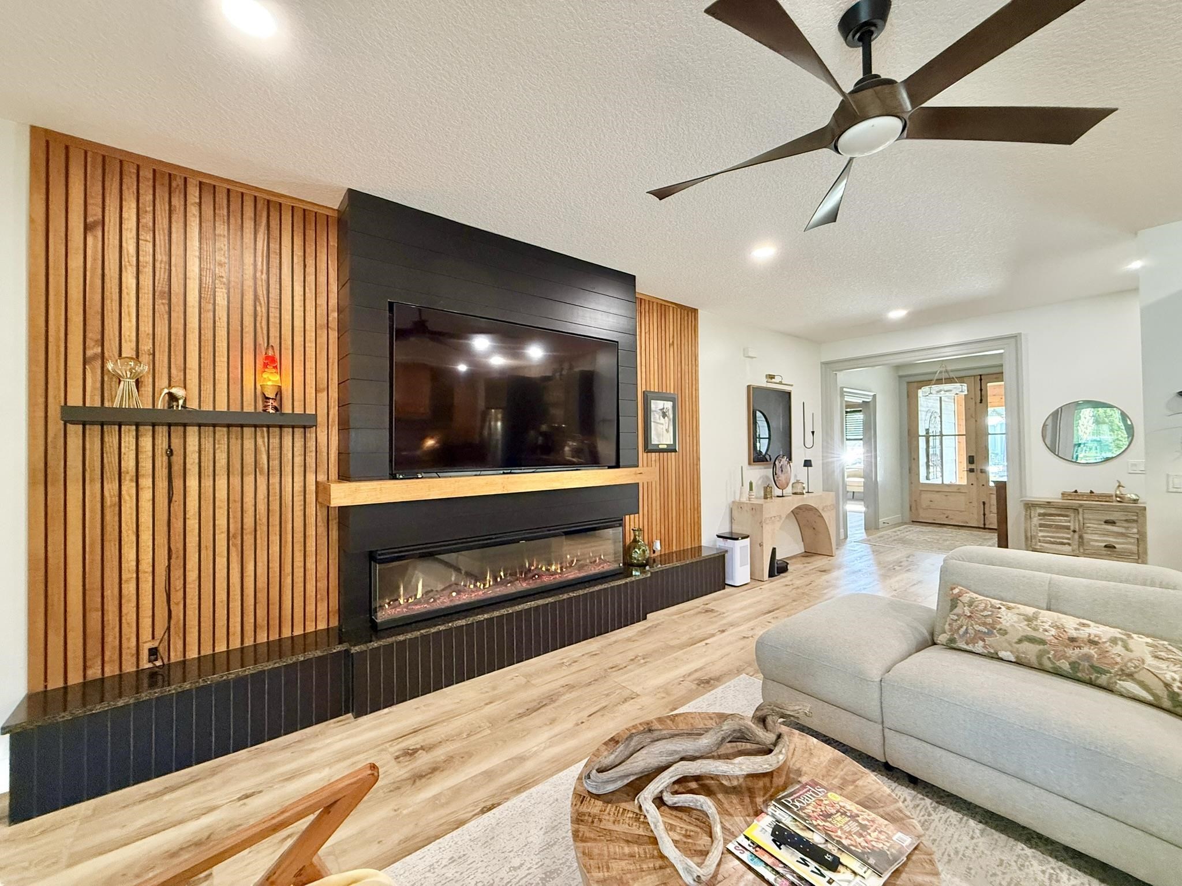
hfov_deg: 102.1
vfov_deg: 85.7
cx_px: 591
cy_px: 443
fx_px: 478
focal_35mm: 14
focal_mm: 2.22
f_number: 2.2
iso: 400
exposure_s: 1/60
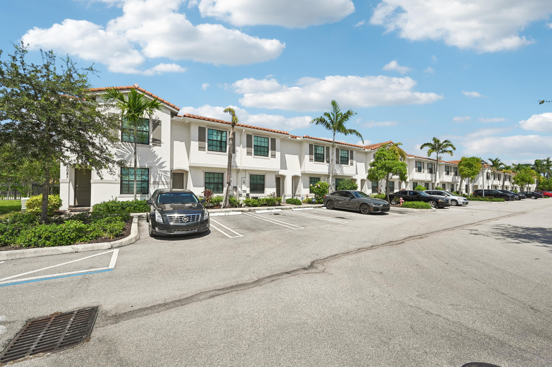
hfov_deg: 104.3
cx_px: 276
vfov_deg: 81.1
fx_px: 215
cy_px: 184
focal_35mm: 14
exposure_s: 1/5000
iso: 800
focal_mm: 14
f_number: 8
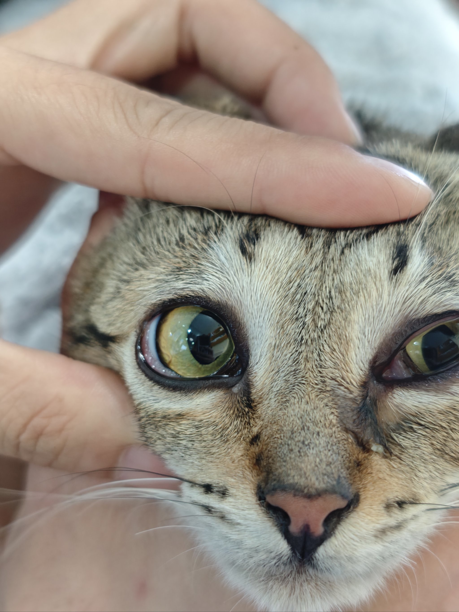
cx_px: 230
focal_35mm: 47
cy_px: 306
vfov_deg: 40.4
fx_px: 831
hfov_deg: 30.9
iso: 400
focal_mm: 6.68
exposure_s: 1/51
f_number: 1.44
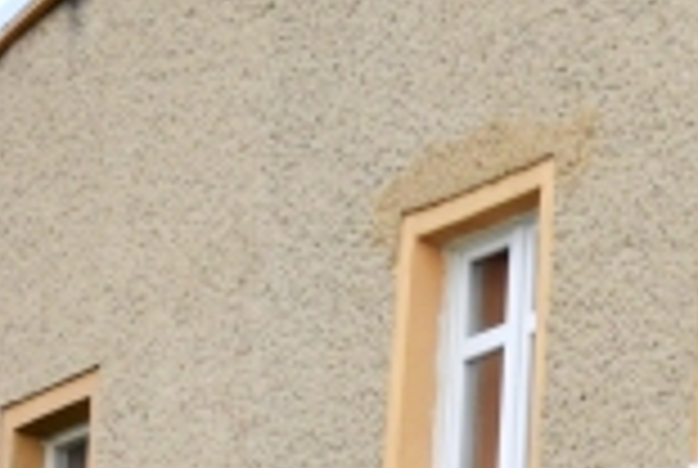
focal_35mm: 376
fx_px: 7304
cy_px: 736
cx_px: 2301
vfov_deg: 3.7
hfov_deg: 5.1
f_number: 5.6
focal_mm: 38
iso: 200
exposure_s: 1/100
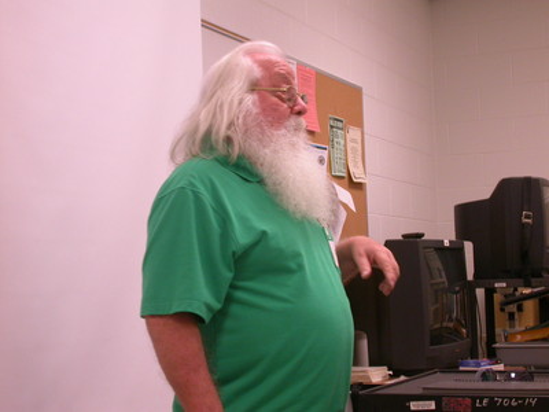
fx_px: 1205
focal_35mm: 76
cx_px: 274
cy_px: 206
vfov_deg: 19.4
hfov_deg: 25.7
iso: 100
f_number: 3.4
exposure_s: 1/21.8
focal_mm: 15.7
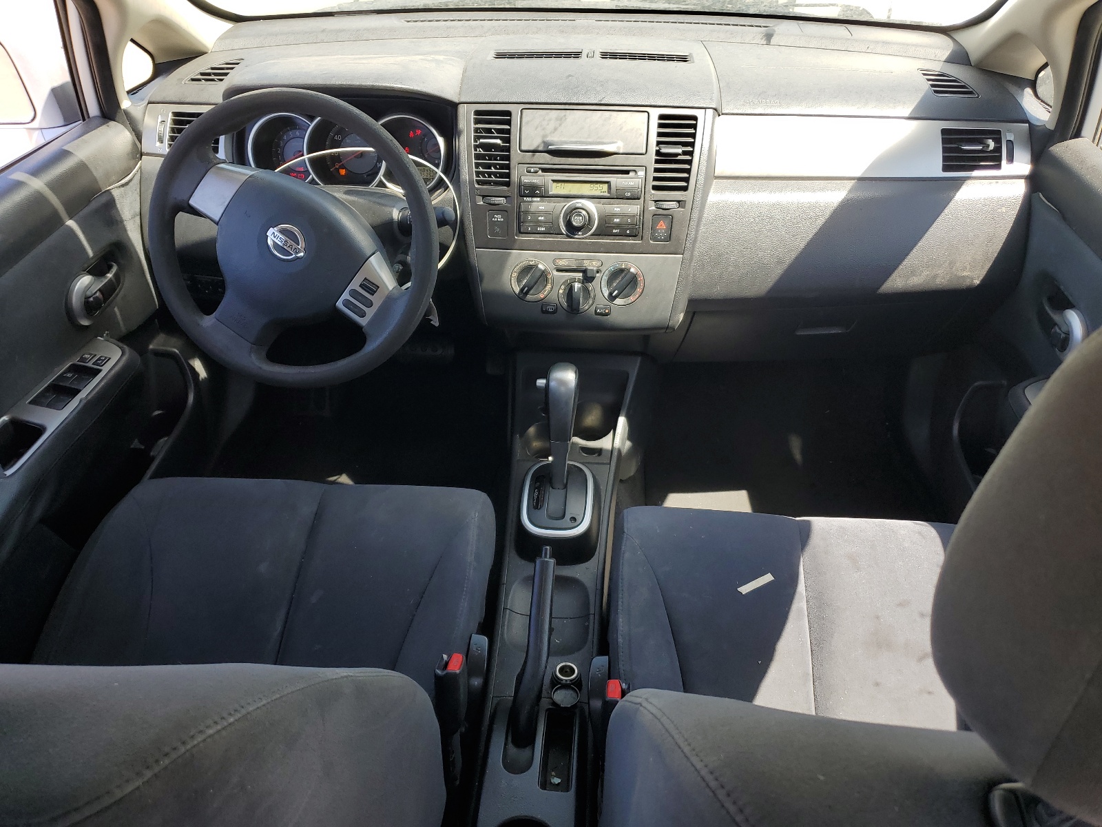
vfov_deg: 53.1
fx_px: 828
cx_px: 551
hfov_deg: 67.3
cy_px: 414
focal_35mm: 26
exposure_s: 1/400
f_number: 1.5
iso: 50
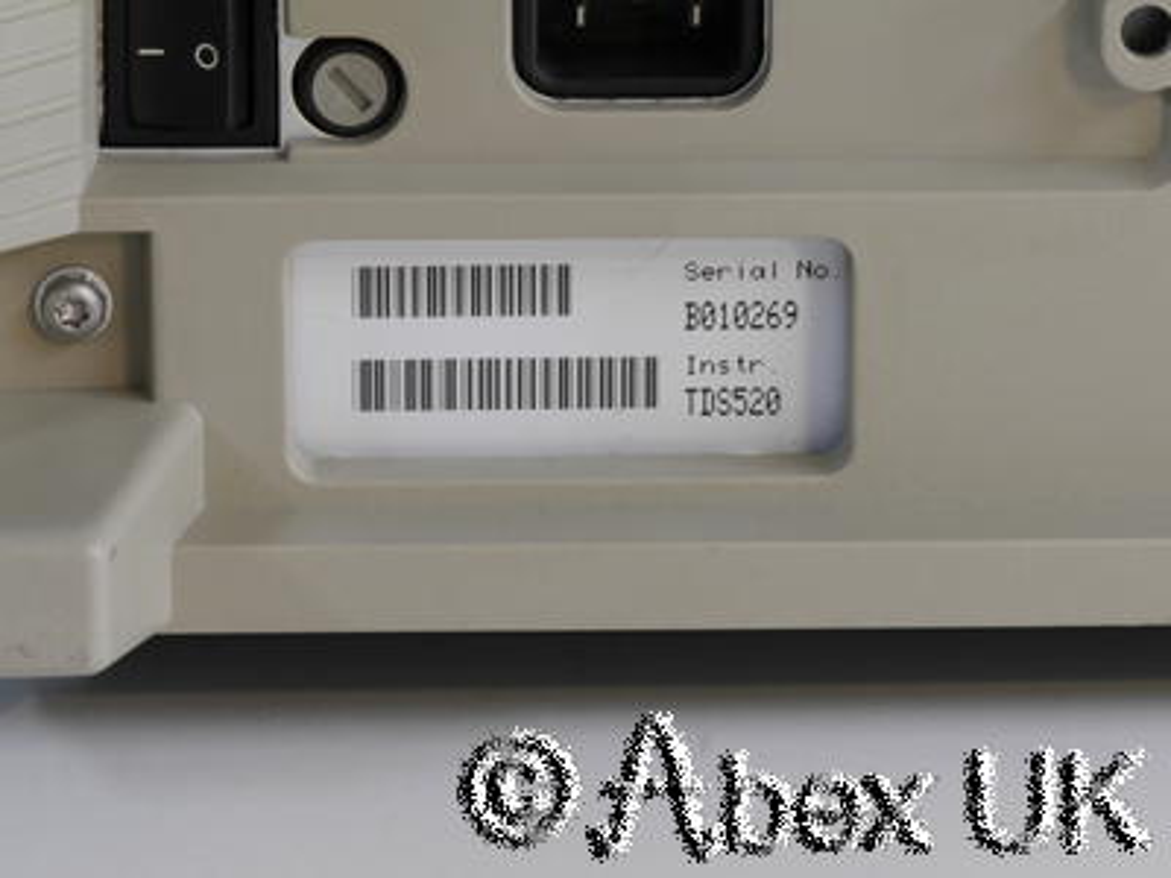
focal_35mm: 280
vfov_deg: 5.3
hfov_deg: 7.1
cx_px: 586
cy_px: 439
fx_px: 9472
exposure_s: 1/3.2
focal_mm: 140
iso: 800
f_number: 22
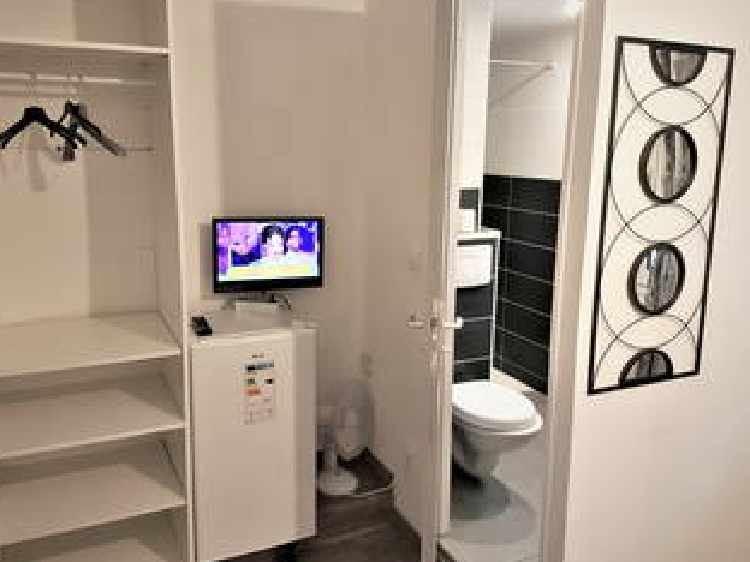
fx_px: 650
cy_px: 269
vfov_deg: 46.8
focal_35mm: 30
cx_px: 397
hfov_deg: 59.9
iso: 160
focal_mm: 4.2
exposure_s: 1/40
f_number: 1.7
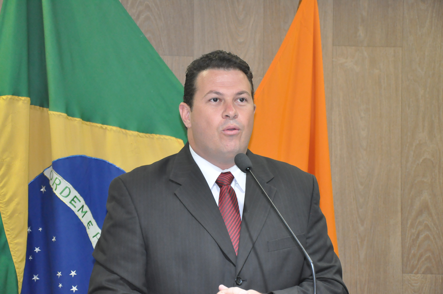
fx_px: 1383
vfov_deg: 12.1
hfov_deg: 18.2
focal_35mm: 112
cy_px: 147
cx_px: 222
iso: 2000
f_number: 5.3
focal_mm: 75
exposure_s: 1/60
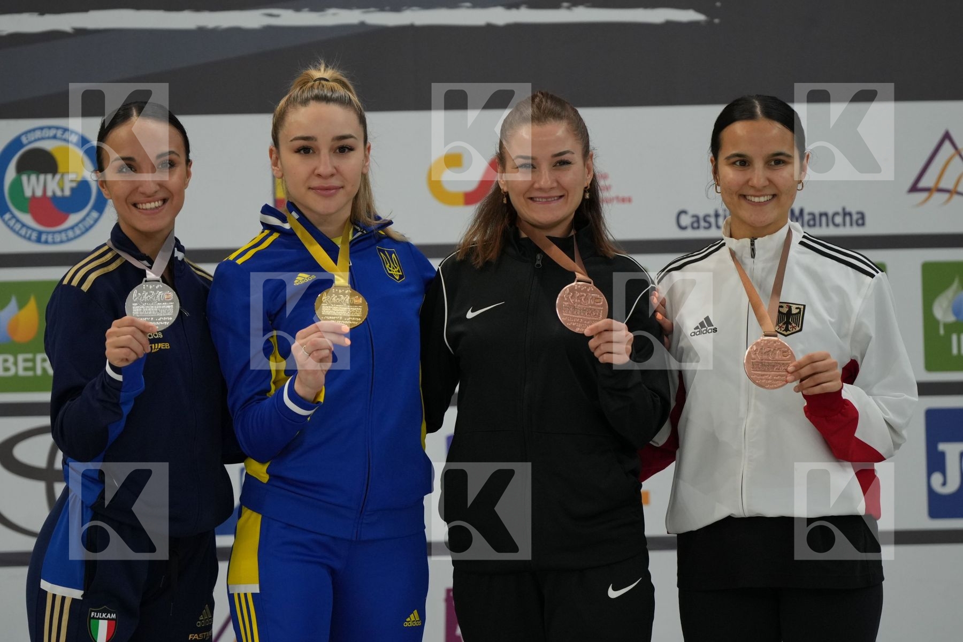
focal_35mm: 225
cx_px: 482
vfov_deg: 6.1
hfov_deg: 9.1
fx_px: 6018
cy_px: 321
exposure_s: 1/500
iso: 1600
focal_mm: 150
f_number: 2.8
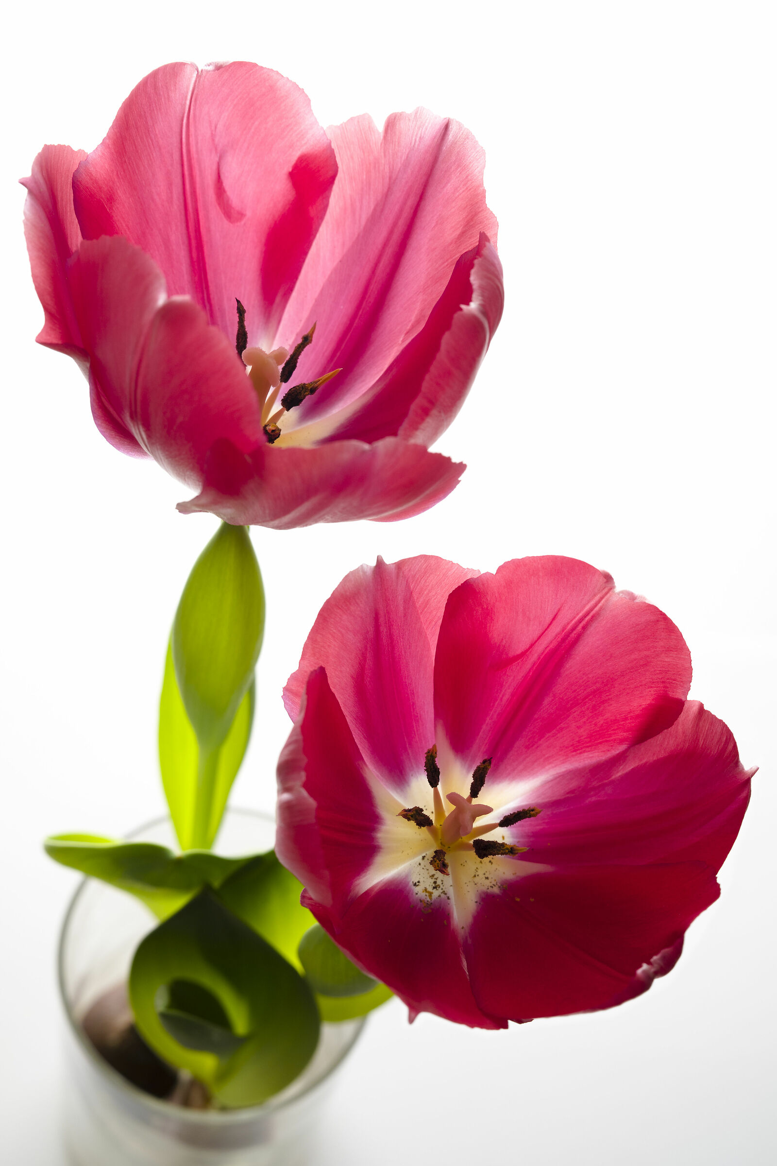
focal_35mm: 45
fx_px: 1457
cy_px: 583
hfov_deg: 29.9
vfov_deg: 43.6
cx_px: 388
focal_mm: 45
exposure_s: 1/6
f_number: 9
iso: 400
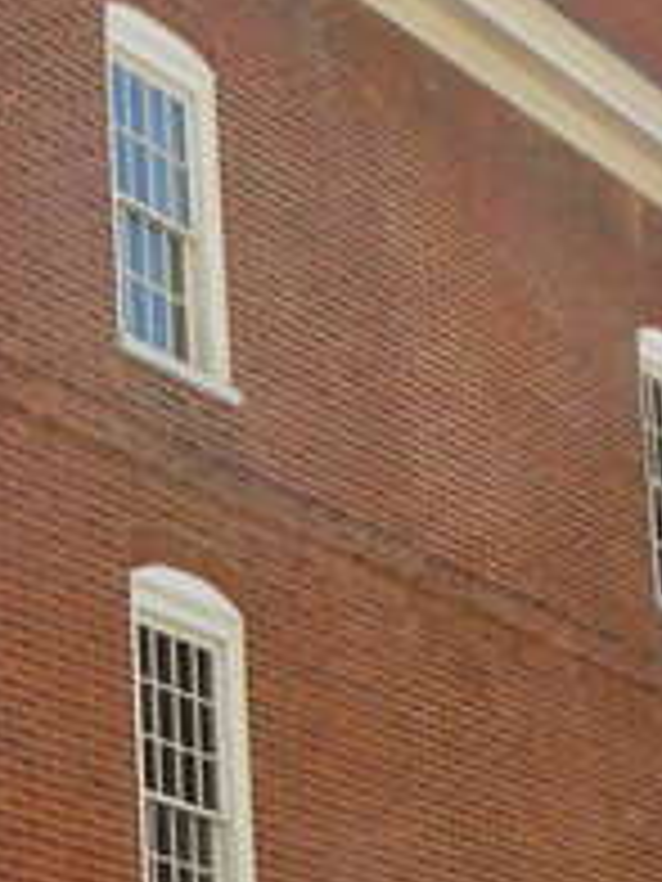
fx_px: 3850
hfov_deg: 9.4
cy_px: 810
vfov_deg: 13.0
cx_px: -500
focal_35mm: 151
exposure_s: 1/43.6
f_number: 10
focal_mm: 6.6
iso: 64
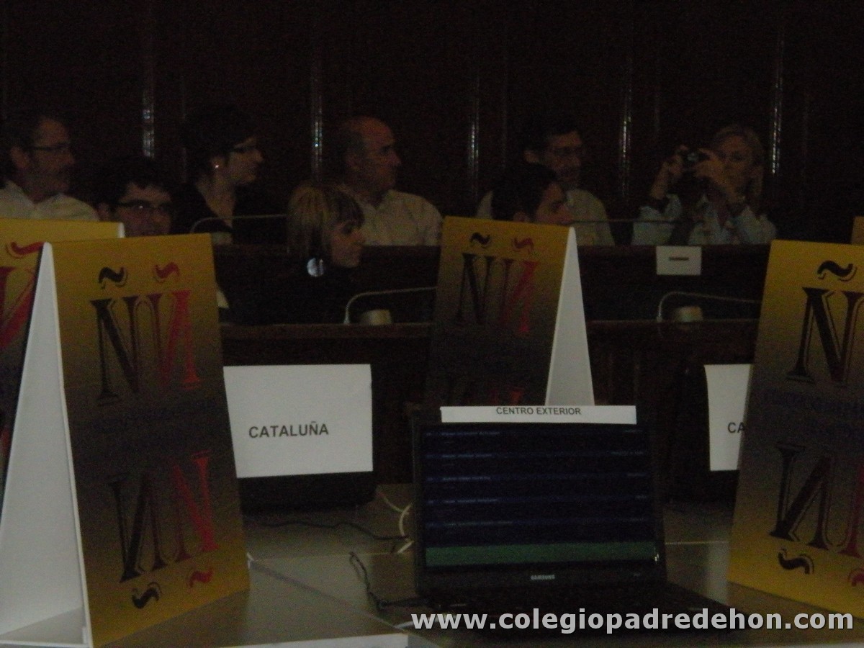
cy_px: 324
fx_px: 2845
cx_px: 432
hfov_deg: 17.3
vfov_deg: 13.0
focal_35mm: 114
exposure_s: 1/125
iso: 800
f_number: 5.9
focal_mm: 18.9
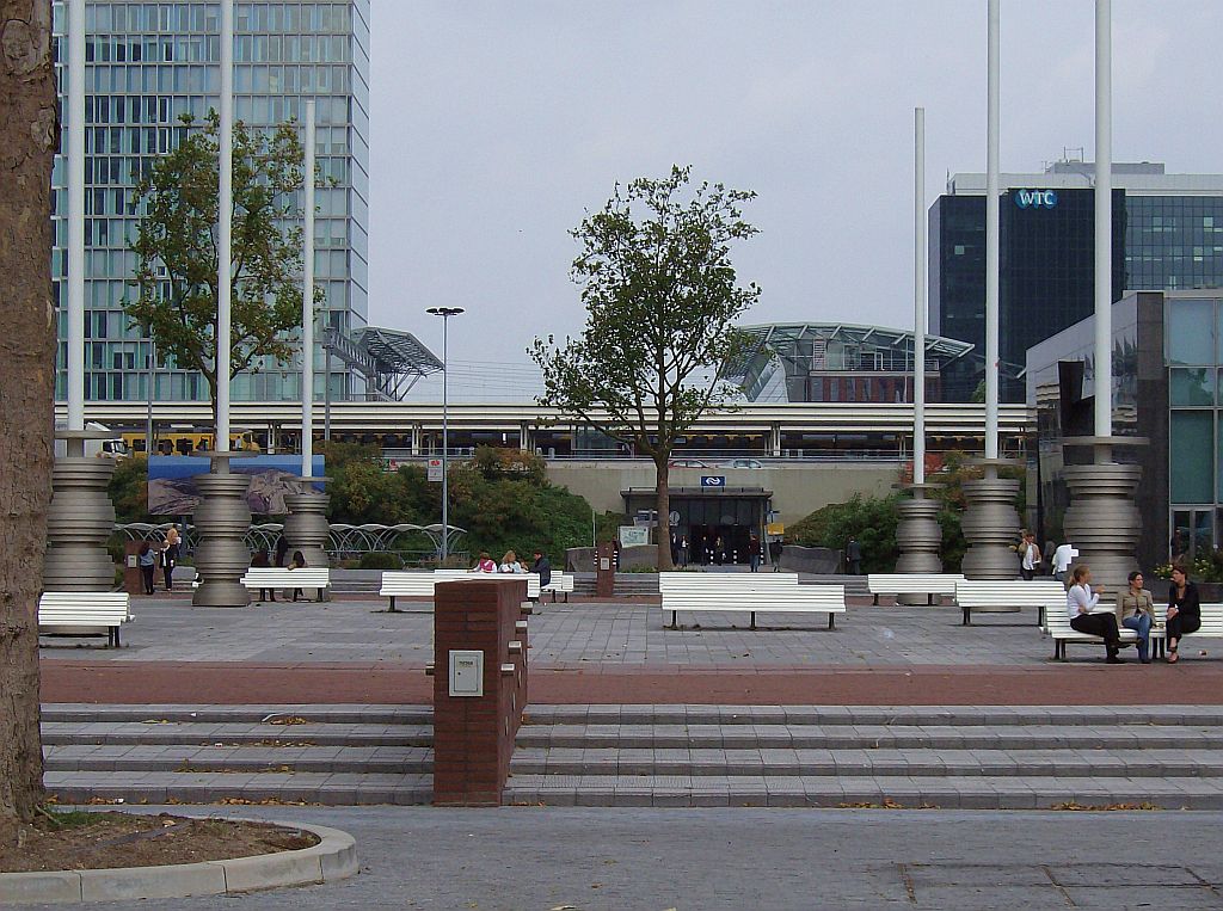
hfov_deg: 23.1
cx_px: 612
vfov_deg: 17.3
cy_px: 456
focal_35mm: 85
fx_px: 2996
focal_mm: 14.1
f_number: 6.9
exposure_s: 1/351
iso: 100
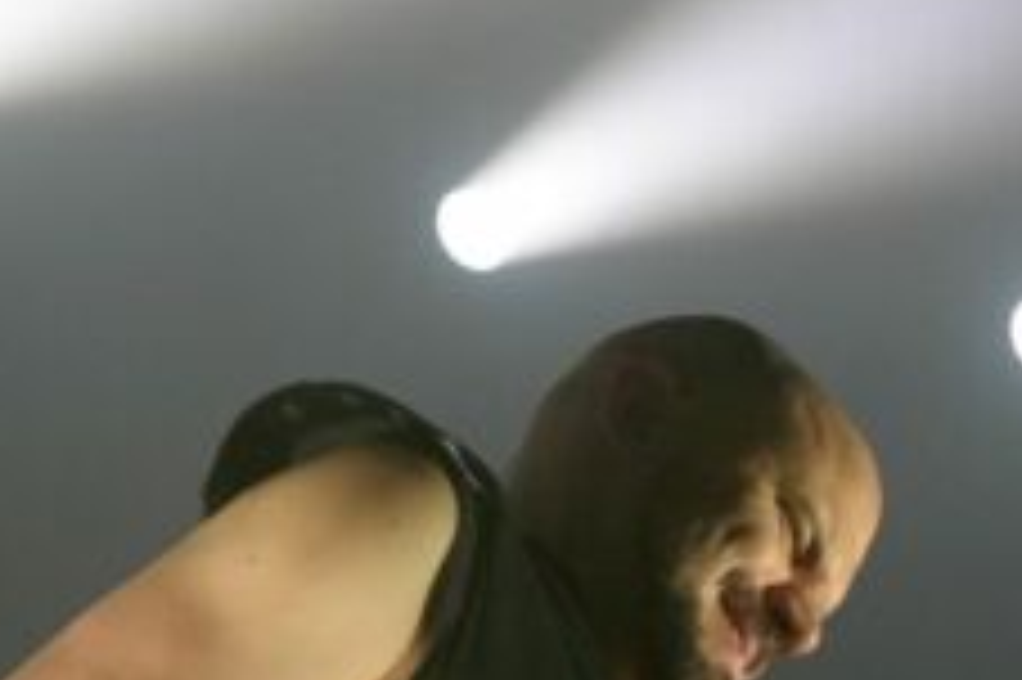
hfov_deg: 9.3
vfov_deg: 6.2
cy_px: 878
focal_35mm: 219
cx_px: 1279
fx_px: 6204
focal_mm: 43
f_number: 4.5
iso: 1250
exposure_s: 1/160
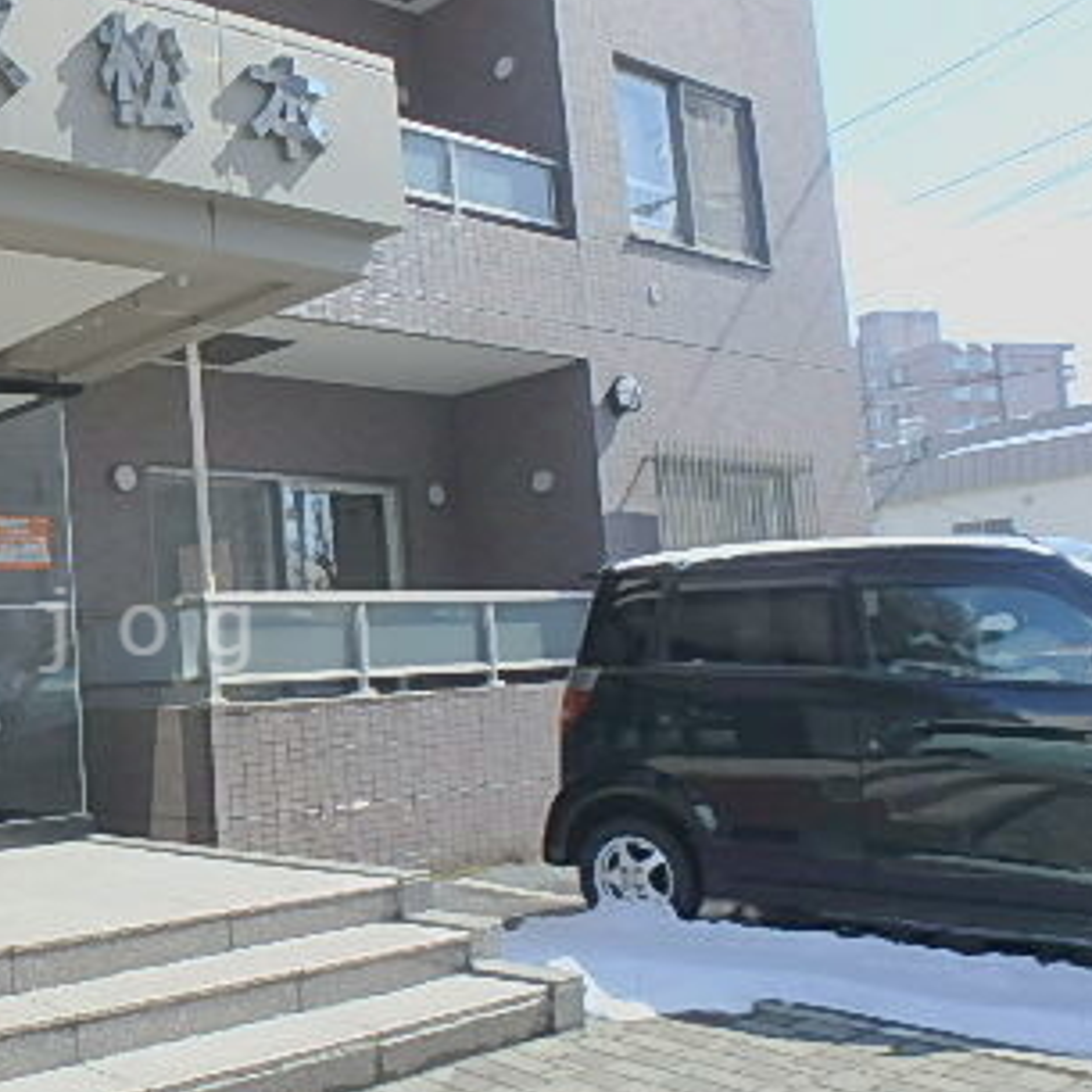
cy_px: 630
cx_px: 25
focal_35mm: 39
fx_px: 1392
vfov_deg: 42.7
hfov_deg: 38.5
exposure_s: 1/800
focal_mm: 3.7
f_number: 3.5
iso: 125
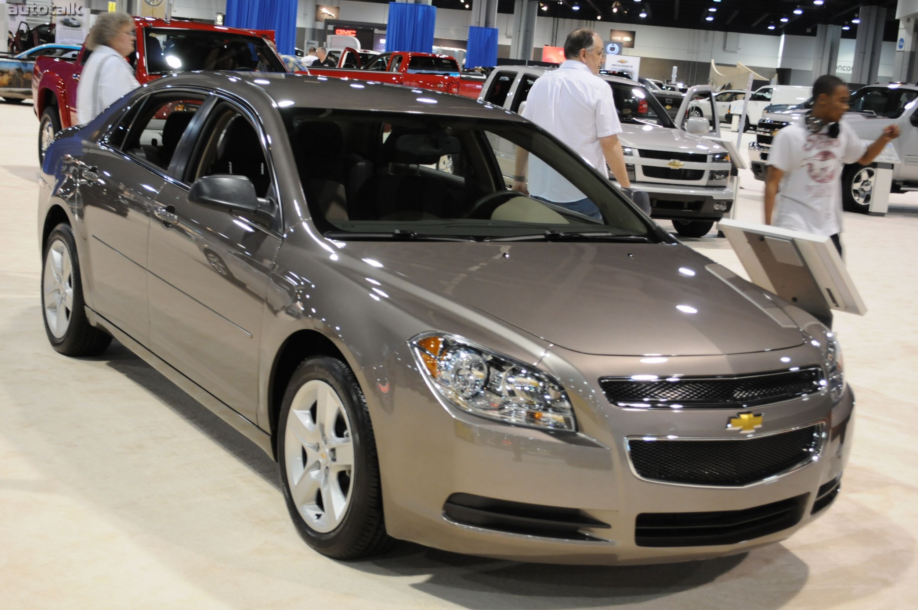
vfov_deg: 25.7
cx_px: 459
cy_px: 305
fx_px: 1337
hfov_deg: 37.9
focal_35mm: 52
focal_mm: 35
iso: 800
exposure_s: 1/25
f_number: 5
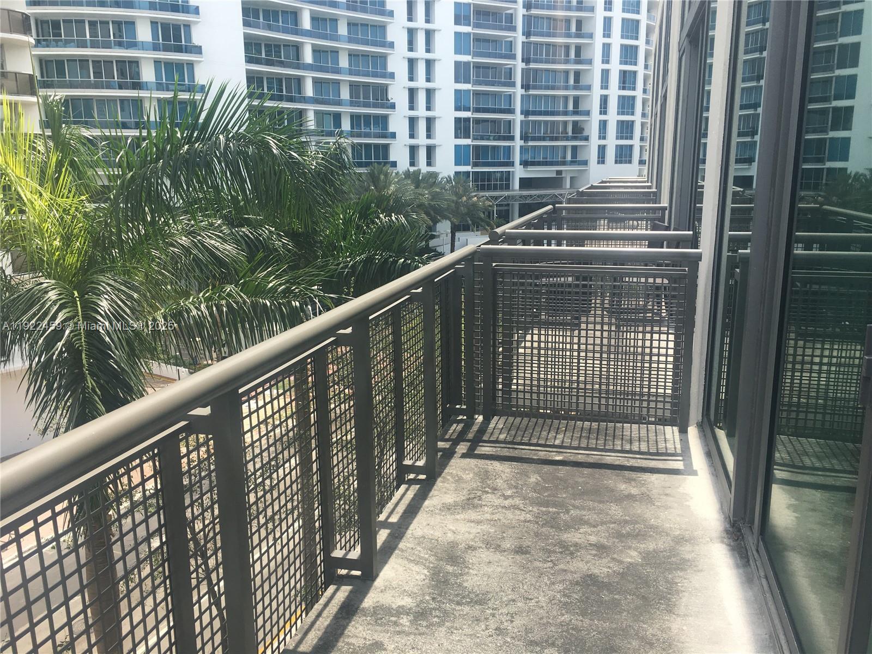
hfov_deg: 61.7
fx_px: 731
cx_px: 436
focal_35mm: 29
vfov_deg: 48.2
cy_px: 327
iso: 25
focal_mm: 4.15
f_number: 2.2
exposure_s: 1/905
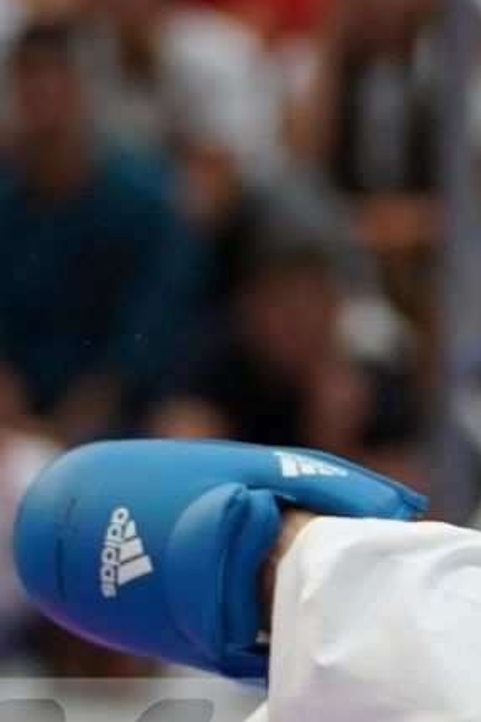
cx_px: 679
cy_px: 831
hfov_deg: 1.7
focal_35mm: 792
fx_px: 15897
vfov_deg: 2.6
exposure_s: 1/800
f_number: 2.8
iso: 1000
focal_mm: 126
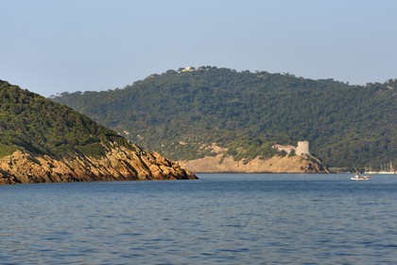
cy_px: 132
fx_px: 2205
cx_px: 198
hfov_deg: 10.3
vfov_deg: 6.9
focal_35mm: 200
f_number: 9
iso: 200
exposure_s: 1/400
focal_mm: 200
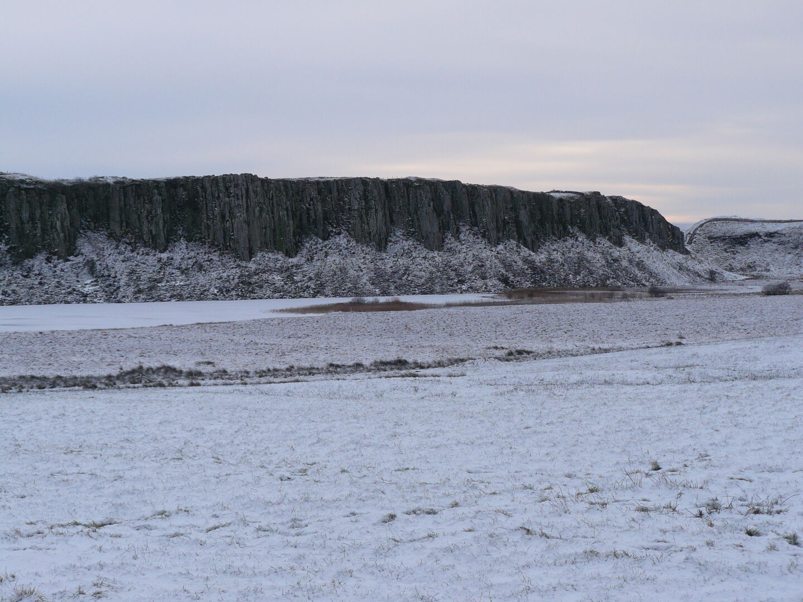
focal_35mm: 66
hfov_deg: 29.4
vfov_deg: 22.3
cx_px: 402
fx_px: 1531
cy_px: 301
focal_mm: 11
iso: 100
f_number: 4
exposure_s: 1/125
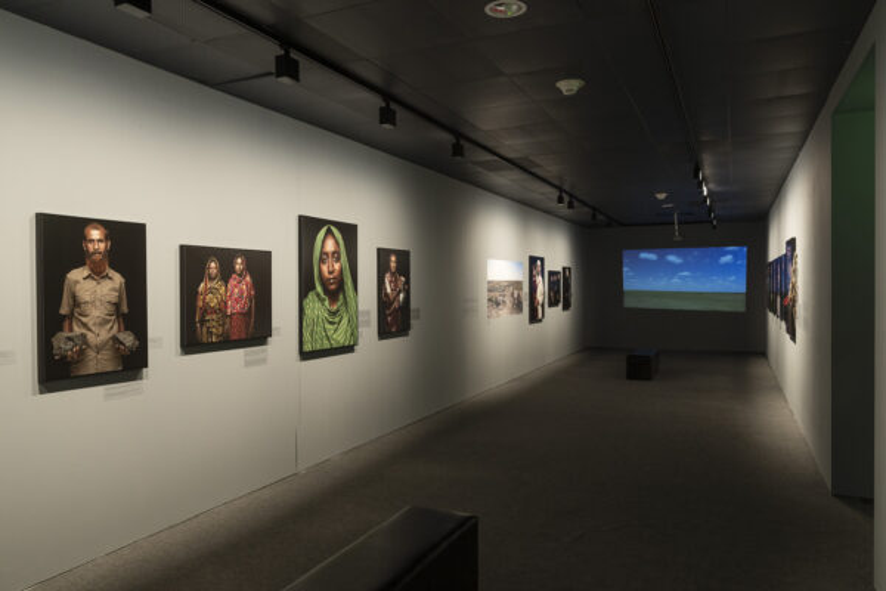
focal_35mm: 27
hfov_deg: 67.4
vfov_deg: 47.9
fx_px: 664
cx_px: 443
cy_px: 296
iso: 1000
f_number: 8
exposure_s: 1/10
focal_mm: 27
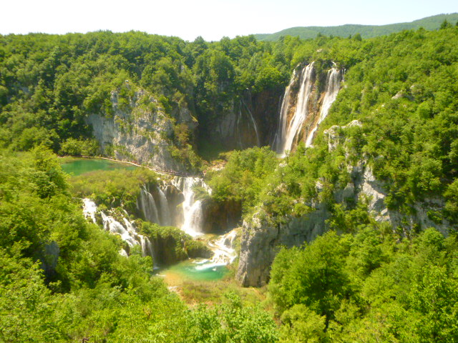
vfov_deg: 41.8
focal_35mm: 34
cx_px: 229
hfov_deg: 54.0
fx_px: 450
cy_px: 172
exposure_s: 1/1300
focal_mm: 6.1
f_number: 3.6
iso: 400
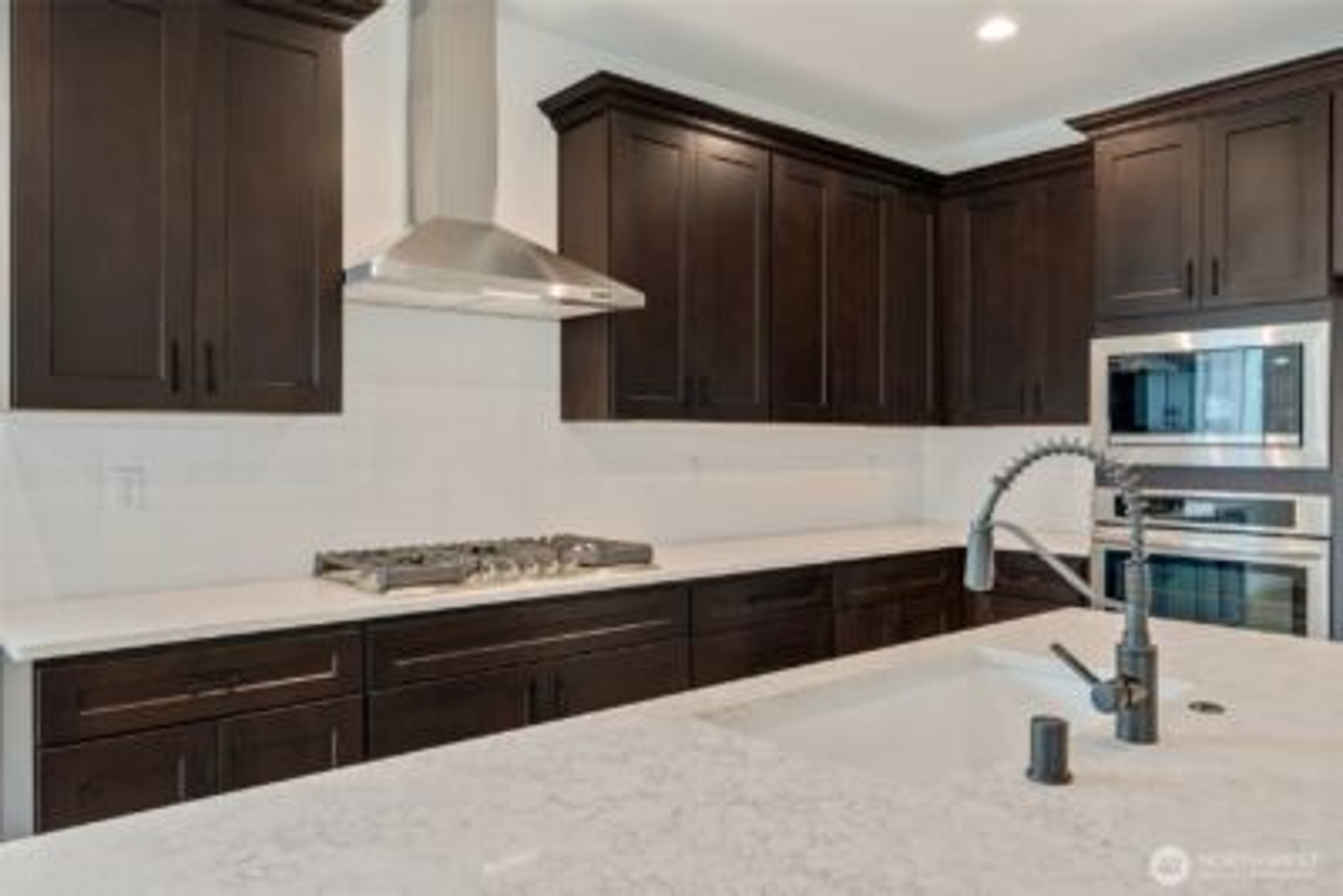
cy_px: 448
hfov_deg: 69.4
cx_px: 672
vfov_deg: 49.6
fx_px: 970
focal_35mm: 26
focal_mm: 26
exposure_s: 1/100
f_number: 9
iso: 400
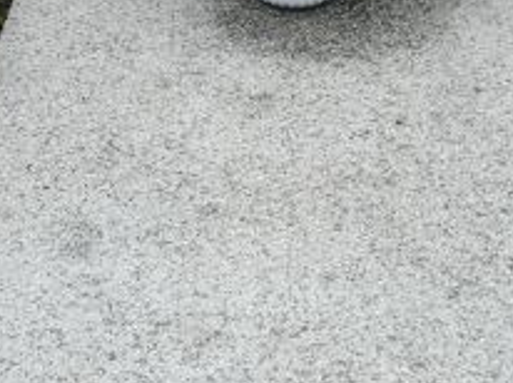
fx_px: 1613
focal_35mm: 109
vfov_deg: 13.5
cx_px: 259
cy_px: 80
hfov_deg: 18.1
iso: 100
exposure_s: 1/200
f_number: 4
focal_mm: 7.4
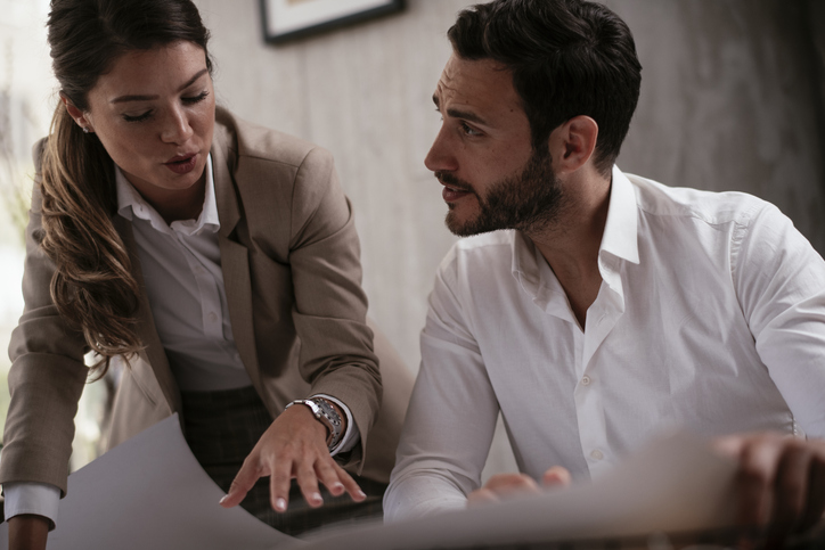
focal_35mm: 58
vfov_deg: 23.4
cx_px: 412
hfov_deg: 34.5
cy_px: 275
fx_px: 1329
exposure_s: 1/400
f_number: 2
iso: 320
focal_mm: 58
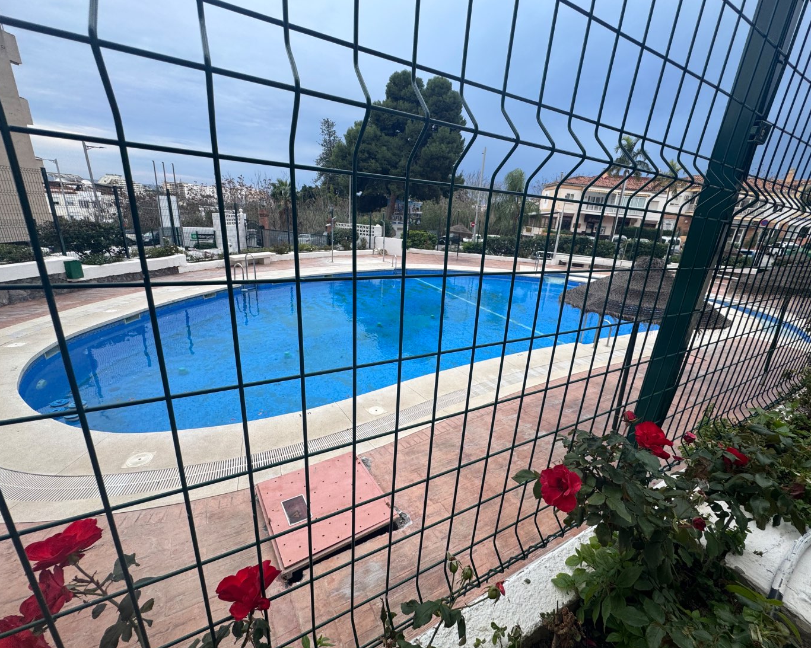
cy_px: 332
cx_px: 438
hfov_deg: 96.6
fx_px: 360
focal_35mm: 15
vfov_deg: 84.0
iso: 40
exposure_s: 1/163
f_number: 2.2
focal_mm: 2.22
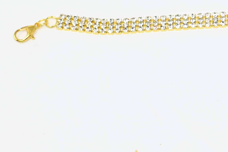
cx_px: 302
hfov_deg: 13.3
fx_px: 944
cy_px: -13
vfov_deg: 9.1
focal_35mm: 149
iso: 125
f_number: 4.5
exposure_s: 1/60
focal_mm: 40
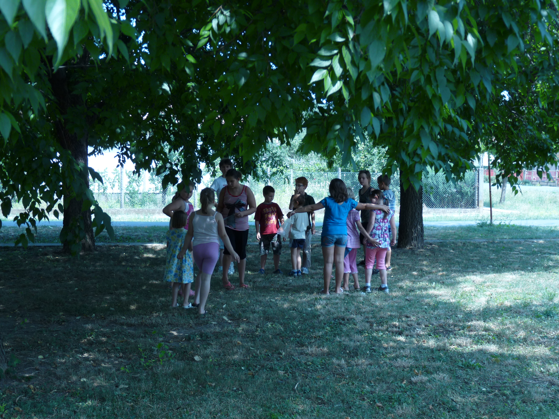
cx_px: 280
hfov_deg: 33.8
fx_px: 920
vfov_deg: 25.7
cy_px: 210
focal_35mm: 57
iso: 100
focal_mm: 10.1
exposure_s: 1/200
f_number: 3.2
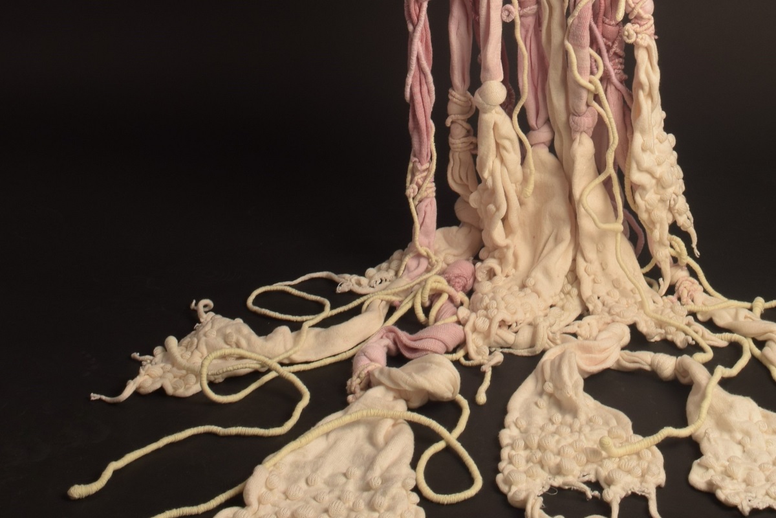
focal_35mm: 33
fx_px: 711
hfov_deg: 57.2
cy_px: 259
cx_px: 388
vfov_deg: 40.0
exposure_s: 1/60
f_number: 16
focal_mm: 22
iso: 100
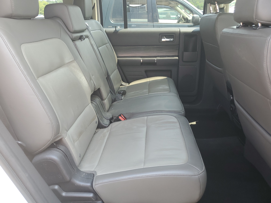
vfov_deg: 53.1
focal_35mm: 26
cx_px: 136
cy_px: 102
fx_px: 204
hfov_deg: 67.3
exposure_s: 1/130
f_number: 1.5
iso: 50
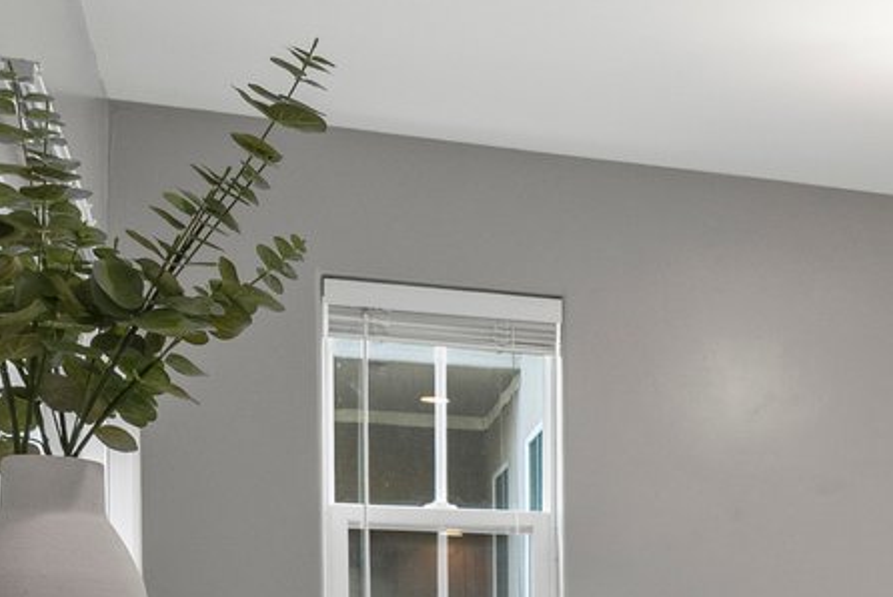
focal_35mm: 78
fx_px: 1936
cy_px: 748
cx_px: 1311
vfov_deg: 16.7
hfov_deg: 21.9
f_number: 8
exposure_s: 1/3
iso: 400
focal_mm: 17
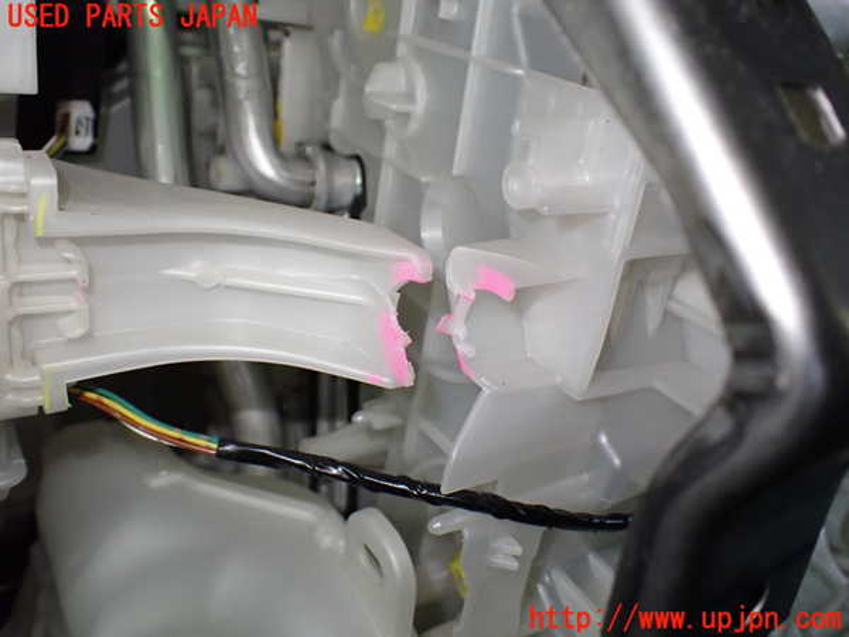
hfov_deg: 60.0
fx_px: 736
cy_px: 318
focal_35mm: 30
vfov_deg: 46.8
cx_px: 424
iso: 500
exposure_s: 1/125
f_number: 2.3
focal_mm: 5.4
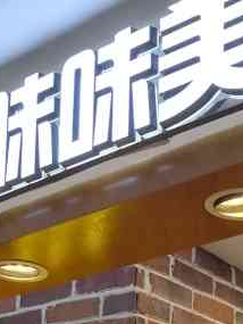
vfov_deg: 21.2
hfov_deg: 17.4
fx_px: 795
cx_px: 99
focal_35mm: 85
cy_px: 403
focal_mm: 3.83
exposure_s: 1/100
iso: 100
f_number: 2.2
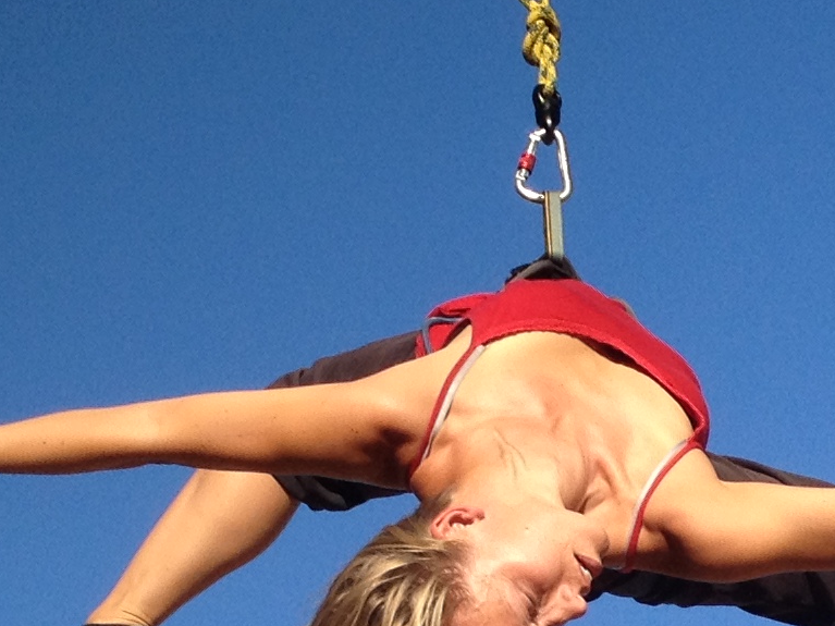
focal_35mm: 149
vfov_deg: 9.9
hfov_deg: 13.3
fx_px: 3594
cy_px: 446
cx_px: 420
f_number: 2.4
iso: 64
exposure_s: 1/613
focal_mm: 4.28
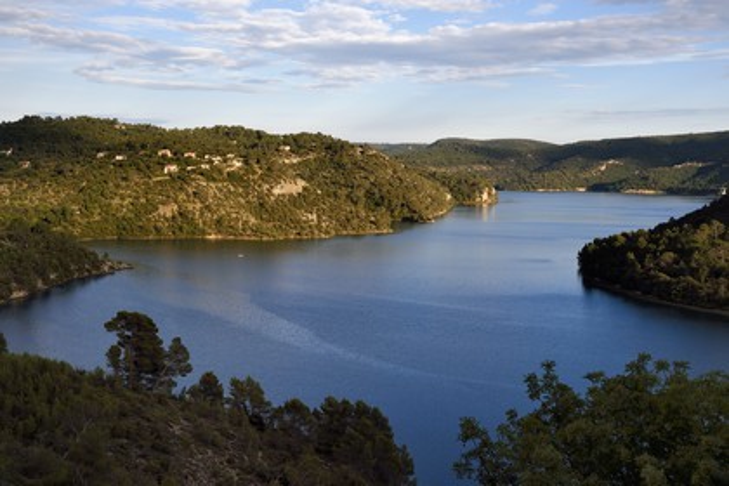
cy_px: 243
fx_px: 931
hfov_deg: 42.7
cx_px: 364
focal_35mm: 46
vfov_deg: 29.2
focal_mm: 46
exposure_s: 1/160
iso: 200
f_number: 11
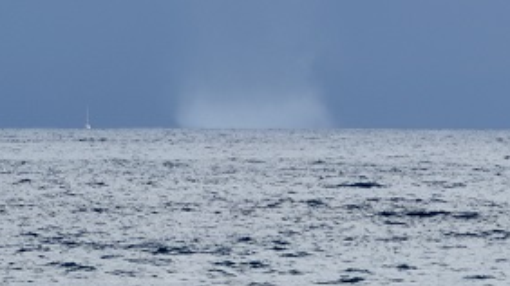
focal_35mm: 555
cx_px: -88
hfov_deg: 3.9
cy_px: -213
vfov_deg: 2.2
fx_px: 7498
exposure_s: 1/500
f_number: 8
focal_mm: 100
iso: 100
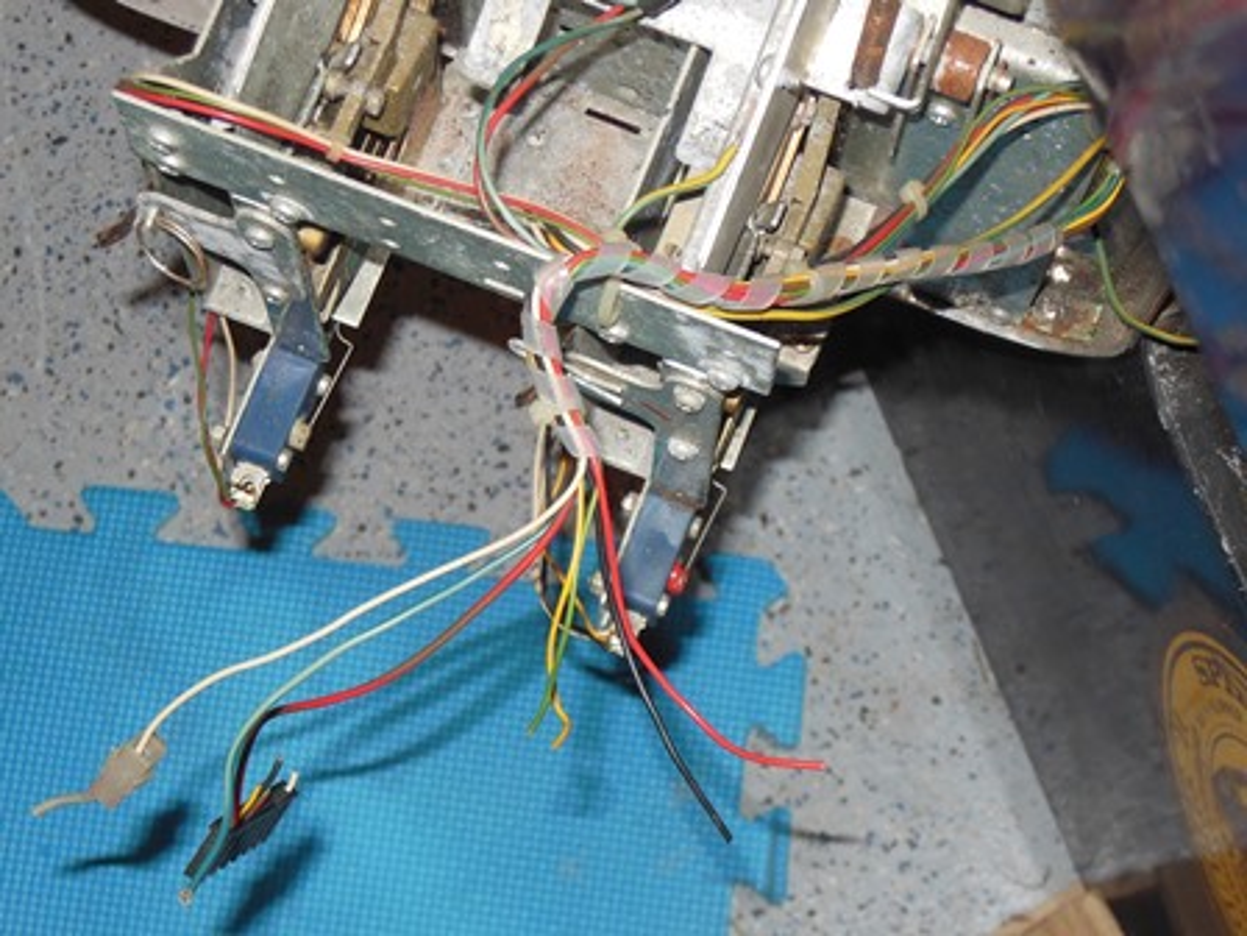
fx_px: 2378
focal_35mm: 66
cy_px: 468
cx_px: 624
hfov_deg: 29.4
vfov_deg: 22.3
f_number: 4.3
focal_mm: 11.7
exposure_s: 1/60
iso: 200
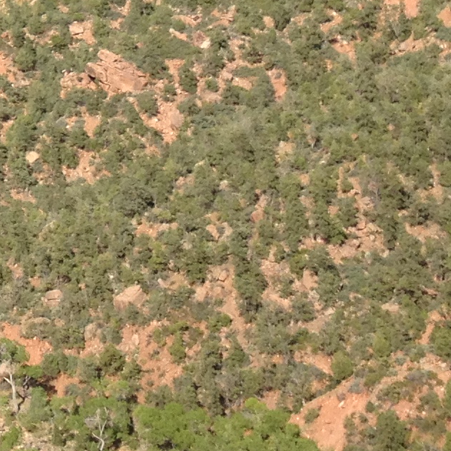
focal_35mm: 160
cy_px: -305
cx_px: -246
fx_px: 2358
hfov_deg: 10.5
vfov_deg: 10.4
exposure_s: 1/1453
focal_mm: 4.28
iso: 50
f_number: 2.4
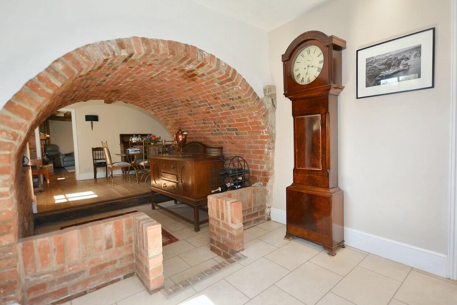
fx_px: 190
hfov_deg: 100.4
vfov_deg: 77.3
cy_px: 152
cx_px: 228
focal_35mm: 15
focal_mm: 10
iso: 220
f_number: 4
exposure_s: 1/60
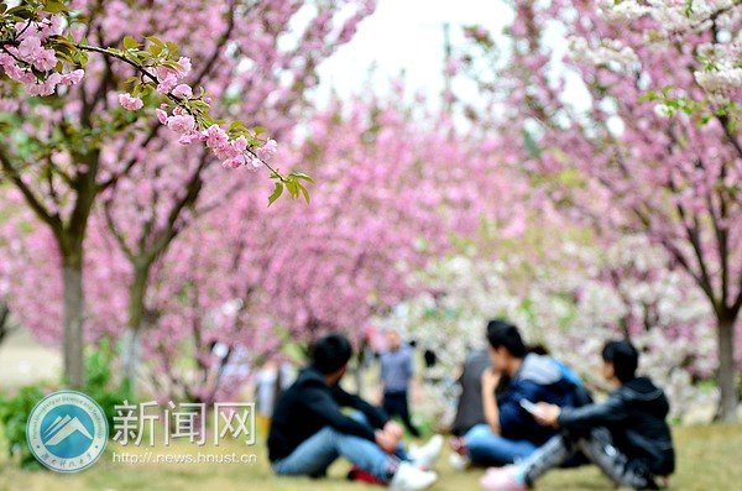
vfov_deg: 13.0
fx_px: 2159
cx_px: 371
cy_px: 246
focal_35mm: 105
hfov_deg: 19.5
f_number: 2.8
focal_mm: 70
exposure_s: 1/800
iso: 200
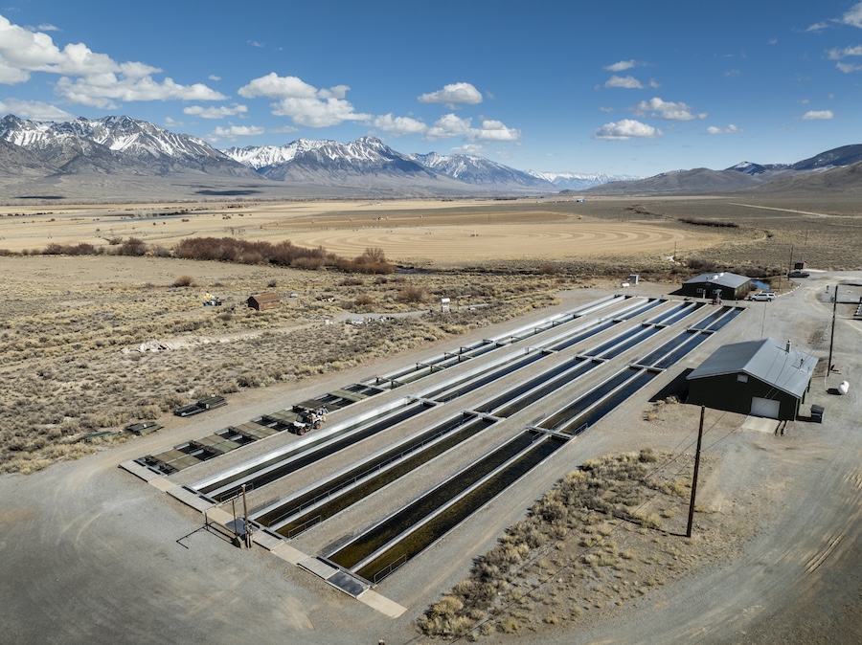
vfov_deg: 56.8
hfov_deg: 71.6
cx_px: 431
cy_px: 322
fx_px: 597
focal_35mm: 24
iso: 100
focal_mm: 12.29
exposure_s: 1/320
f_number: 2.8
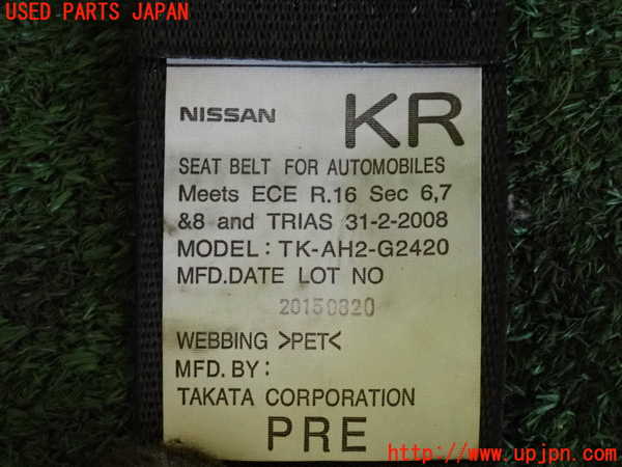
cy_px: 234
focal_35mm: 71
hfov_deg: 27.4
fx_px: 1276
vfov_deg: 20.7
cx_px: 311
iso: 1600
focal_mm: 12.73
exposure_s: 1/125
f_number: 3.9
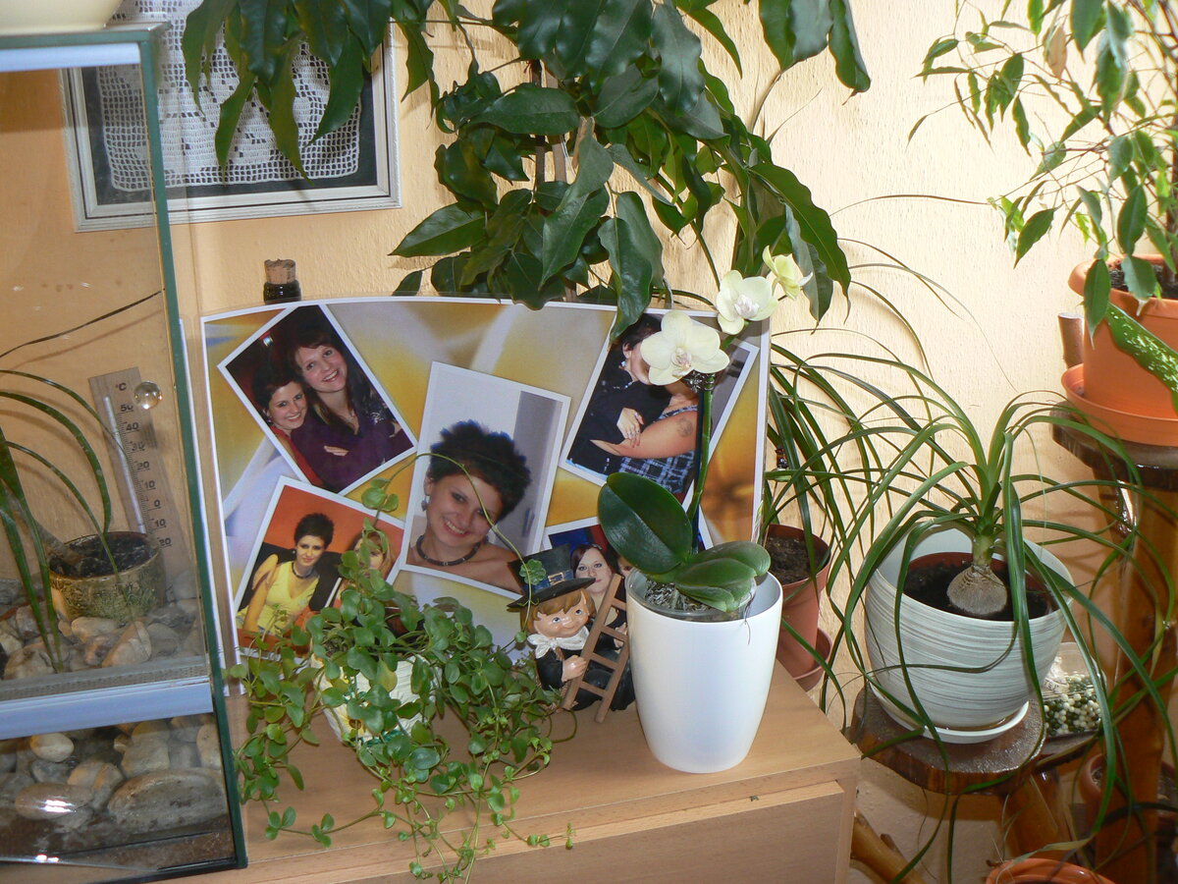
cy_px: 442
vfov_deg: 39.7
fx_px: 1225
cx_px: 589
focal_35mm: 36
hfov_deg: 51.4
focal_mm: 6
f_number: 2.8
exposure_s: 1/30
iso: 100
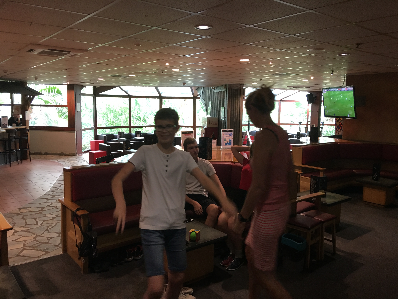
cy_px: 150
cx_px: 199
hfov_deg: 61.7
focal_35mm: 29
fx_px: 333
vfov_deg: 48.2
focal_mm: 4.15
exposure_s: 1/17
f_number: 2.2
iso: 64
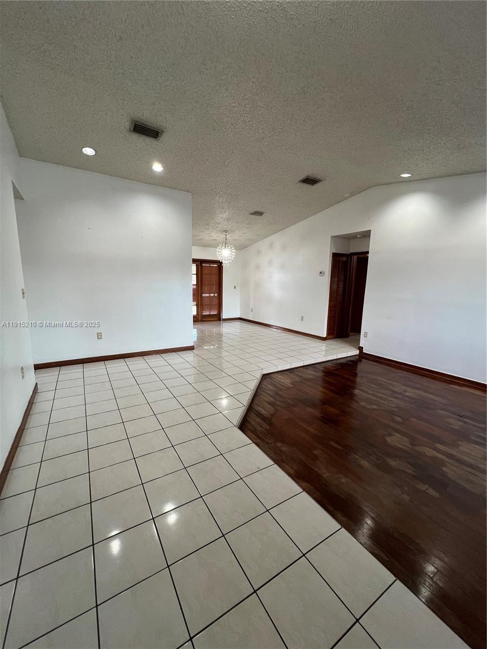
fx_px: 244
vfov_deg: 106.2
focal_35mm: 13
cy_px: 324
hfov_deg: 89.9
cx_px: 244
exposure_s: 1/60
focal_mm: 1.57
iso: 160
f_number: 1.8
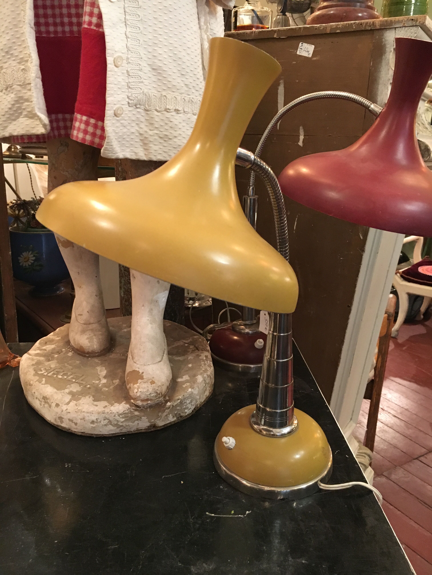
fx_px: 483
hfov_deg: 48.2
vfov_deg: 61.7
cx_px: 216
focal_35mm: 29
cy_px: 288
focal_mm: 4.15
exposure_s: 1/17
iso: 200
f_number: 2.2
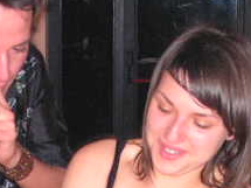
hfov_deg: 11.6
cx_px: 86
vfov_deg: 8.6
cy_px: 220
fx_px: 1232
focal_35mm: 170
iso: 200
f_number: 3.3
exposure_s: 1/60
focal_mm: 9.6
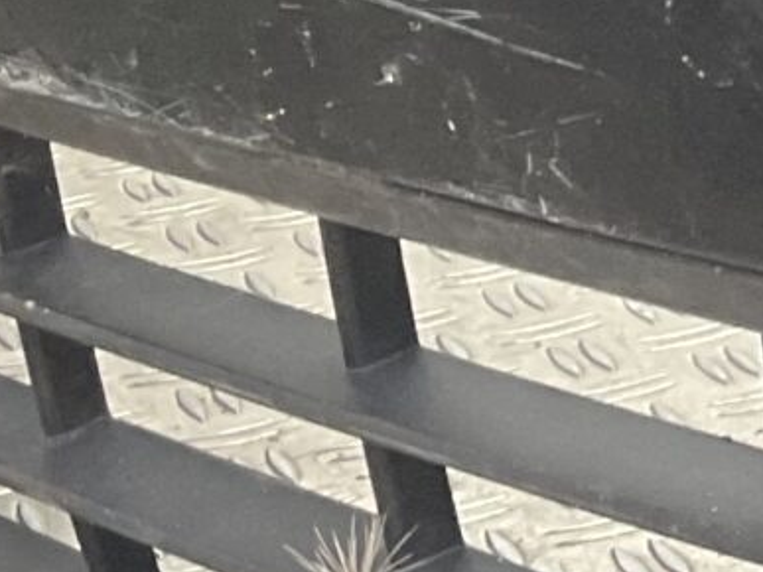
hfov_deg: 9.6
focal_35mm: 192
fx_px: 4231
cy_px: -454
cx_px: 1554
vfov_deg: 7.5
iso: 50
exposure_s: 1/100
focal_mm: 3
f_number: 1.8
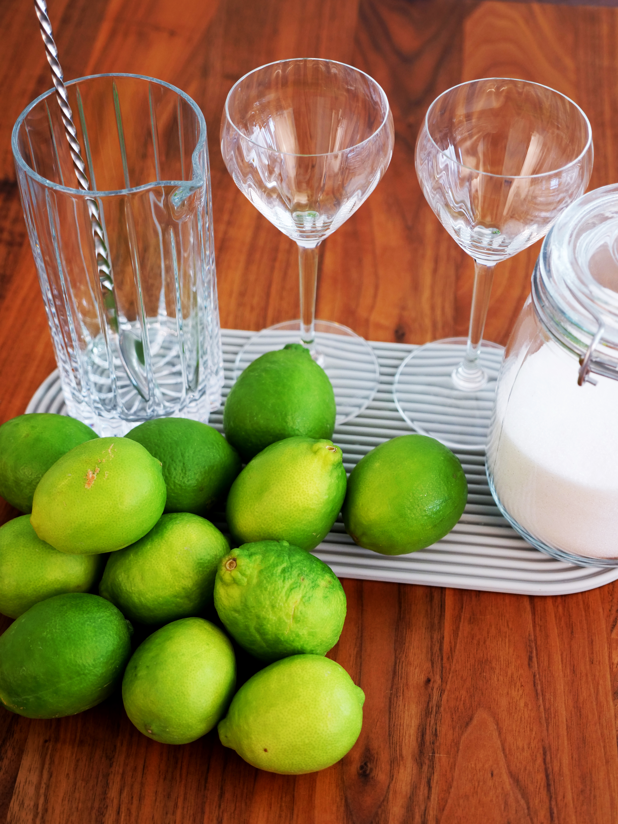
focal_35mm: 52
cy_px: 412
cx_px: 309
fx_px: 1238
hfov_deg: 28.0
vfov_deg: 36.8
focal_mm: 26
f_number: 2.8
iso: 400
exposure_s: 1/60
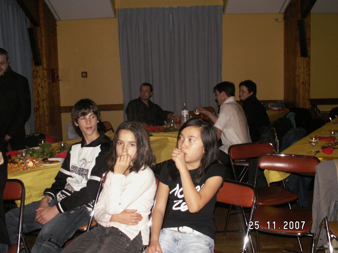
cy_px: 126
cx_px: 169
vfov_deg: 40.7
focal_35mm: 35
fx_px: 342
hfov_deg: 52.6
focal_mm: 5.86
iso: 160
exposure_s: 1/40
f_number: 2.8
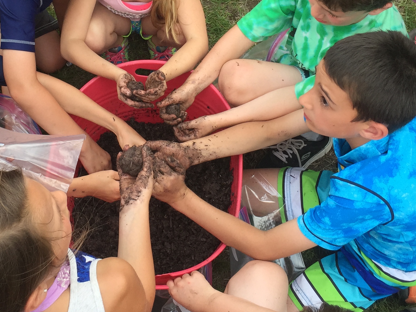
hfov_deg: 30.4
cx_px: 132
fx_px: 757
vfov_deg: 22.9
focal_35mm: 63
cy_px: 51
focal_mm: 4.15
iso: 32
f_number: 2.2
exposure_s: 1/565
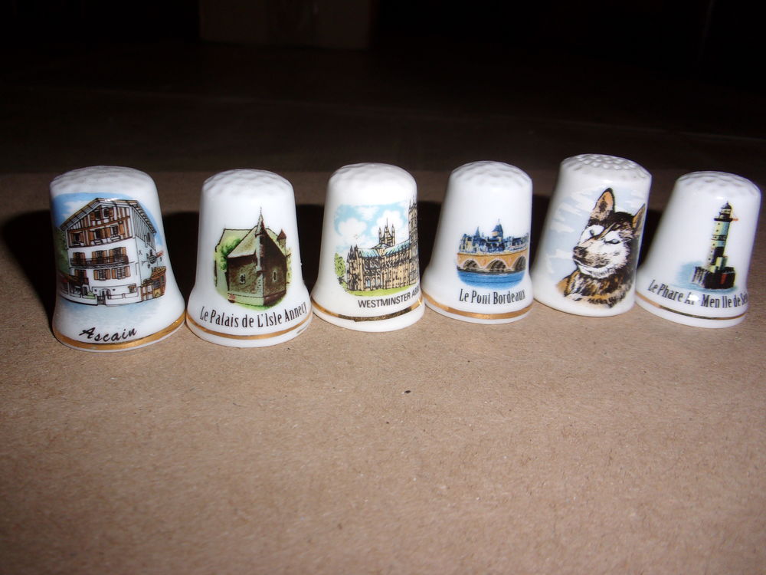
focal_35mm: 28
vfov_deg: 49.7
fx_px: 620
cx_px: 383
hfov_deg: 63.4
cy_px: 288
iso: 80
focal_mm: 5.1
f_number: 3.9
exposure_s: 1/34
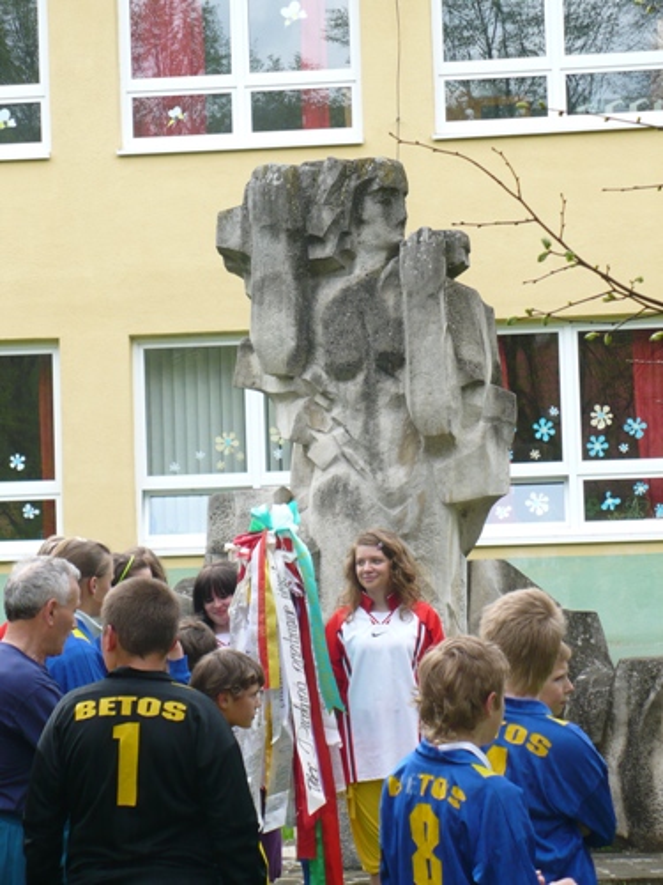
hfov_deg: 14.2
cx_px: 332
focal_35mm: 104
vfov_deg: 18.9
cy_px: 442
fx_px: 2656
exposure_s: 1/125
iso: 100
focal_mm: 17.2
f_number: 3.5
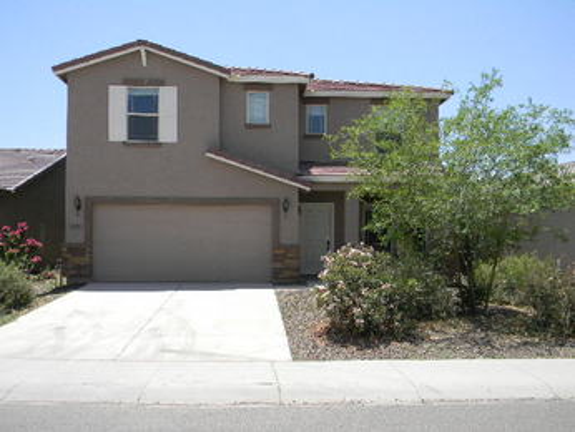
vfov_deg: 39.7
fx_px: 598
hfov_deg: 51.3
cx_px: 288
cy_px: 216
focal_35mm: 36
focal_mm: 6.4
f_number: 3.7
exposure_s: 1/890
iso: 112
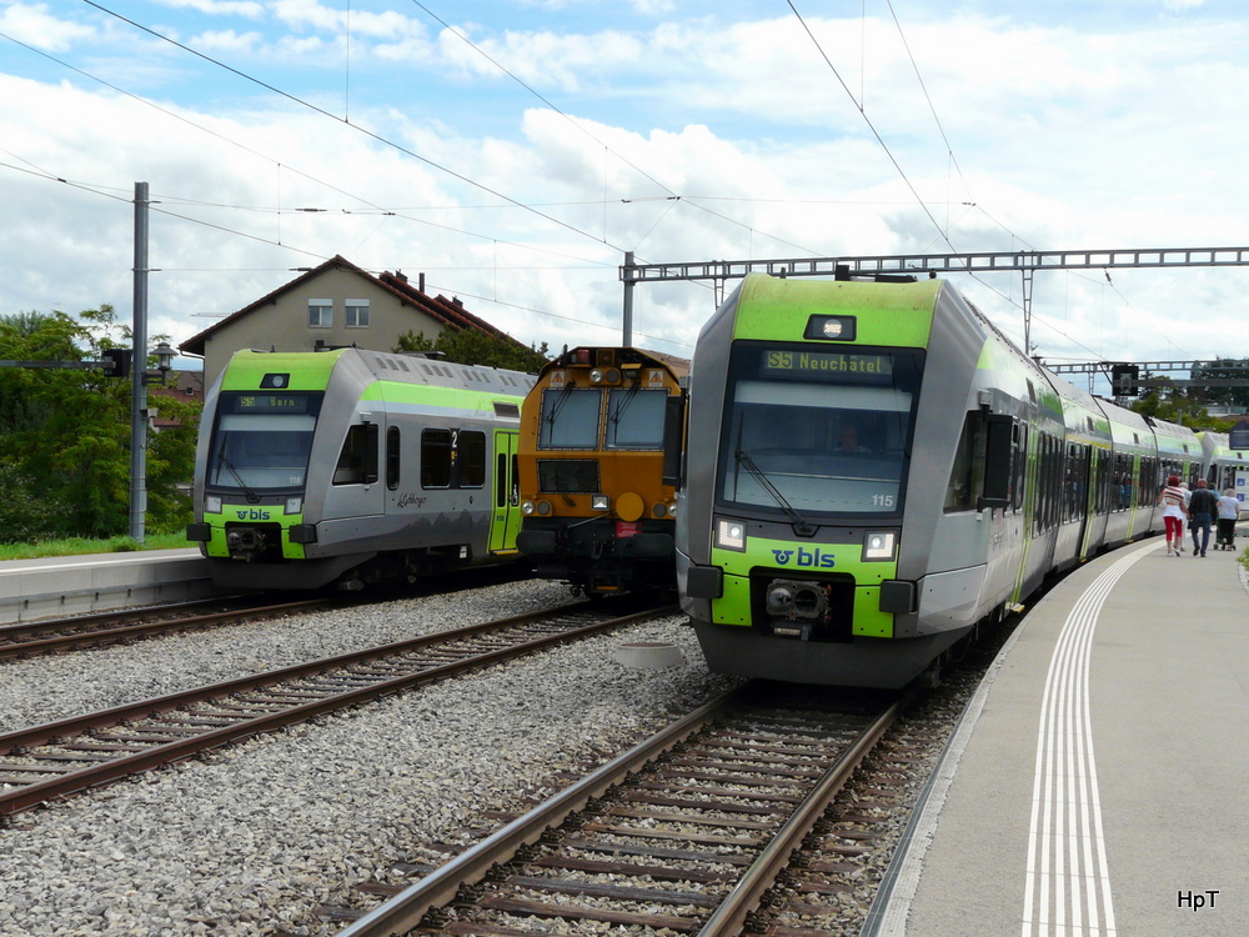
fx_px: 2021
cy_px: 468
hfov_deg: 34.3
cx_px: 624
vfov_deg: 26.1
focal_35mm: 56
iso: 100
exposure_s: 1/500
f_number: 5.6
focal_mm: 9.2
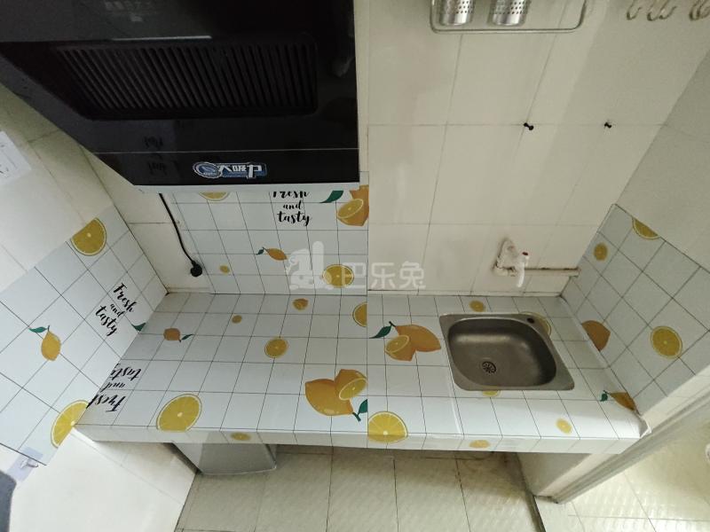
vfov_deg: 81.7
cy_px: 266
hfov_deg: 98.2
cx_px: 355
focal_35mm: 15
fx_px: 308
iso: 640
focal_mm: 1.91
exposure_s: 1/25
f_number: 2.2
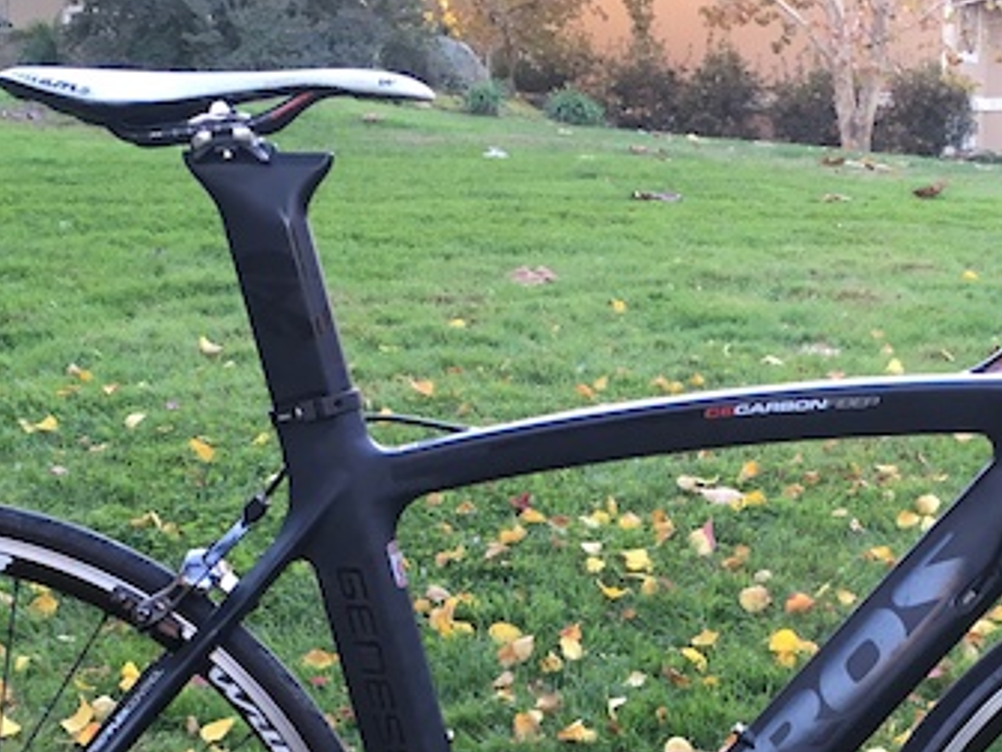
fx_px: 1997
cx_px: 605
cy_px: 779
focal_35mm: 69
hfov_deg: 28.1
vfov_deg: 20.5
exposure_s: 1/30
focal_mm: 4.15
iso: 32
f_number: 2.2
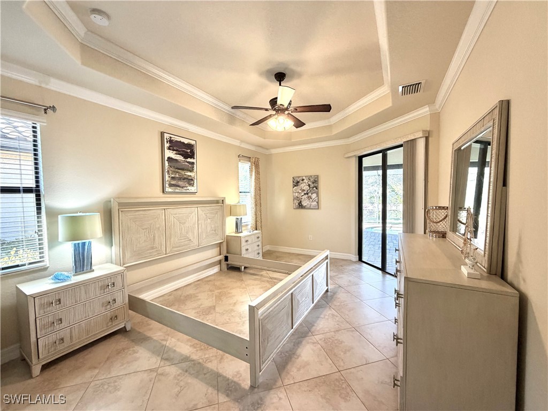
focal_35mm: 14
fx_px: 222
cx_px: 274
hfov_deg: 102.1
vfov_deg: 85.7
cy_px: 206
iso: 250
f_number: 2.2
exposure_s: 1/120
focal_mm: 2.22
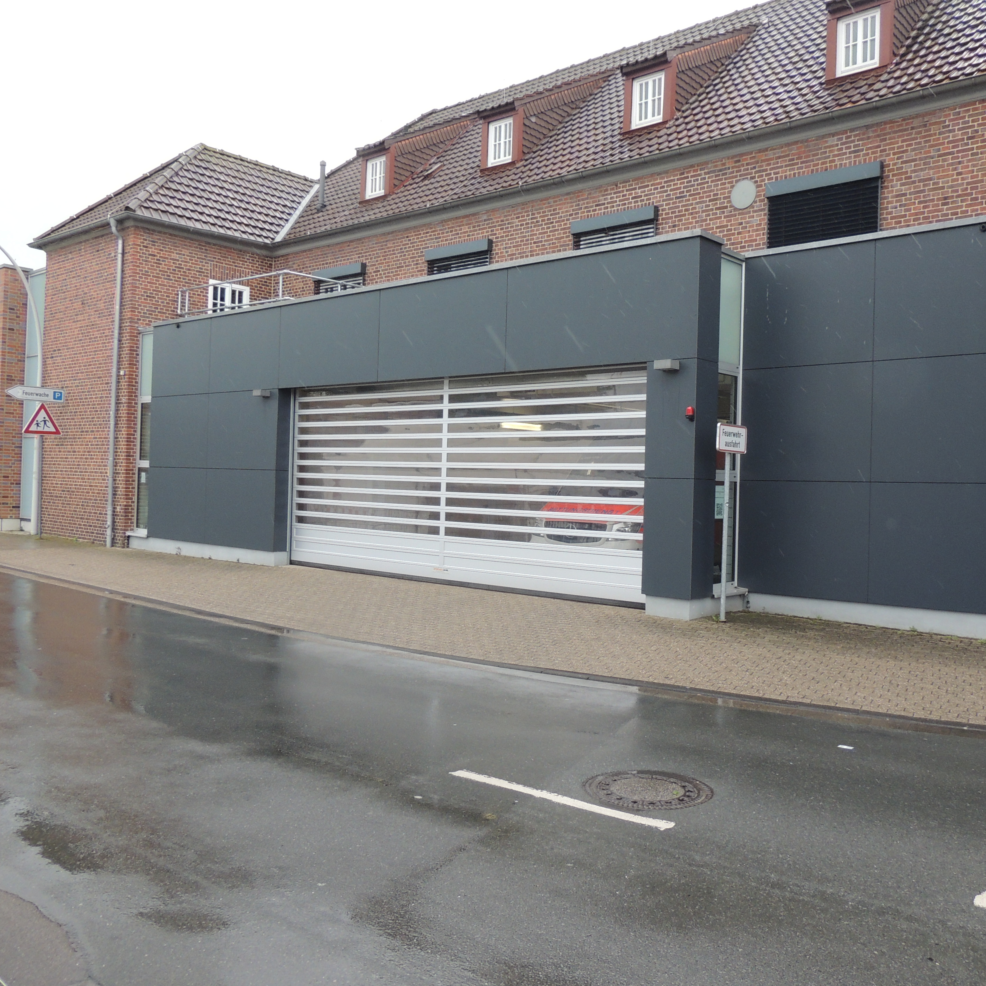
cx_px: 535
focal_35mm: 29
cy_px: 484
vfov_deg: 55.6
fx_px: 935
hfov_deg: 55.6
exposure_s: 1/250
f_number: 3
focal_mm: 4.3
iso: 200
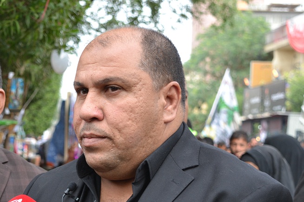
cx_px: 152
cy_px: 101
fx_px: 569
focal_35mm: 68
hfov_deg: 29.9
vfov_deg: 20.1
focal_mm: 45
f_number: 5.6
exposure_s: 1/125
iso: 160
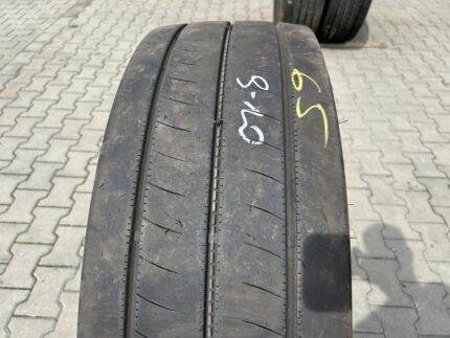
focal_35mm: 26
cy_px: 169
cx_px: 225
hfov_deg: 67.3
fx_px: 338
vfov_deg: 53.1
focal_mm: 5.7
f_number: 1.5
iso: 50
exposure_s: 1/1838
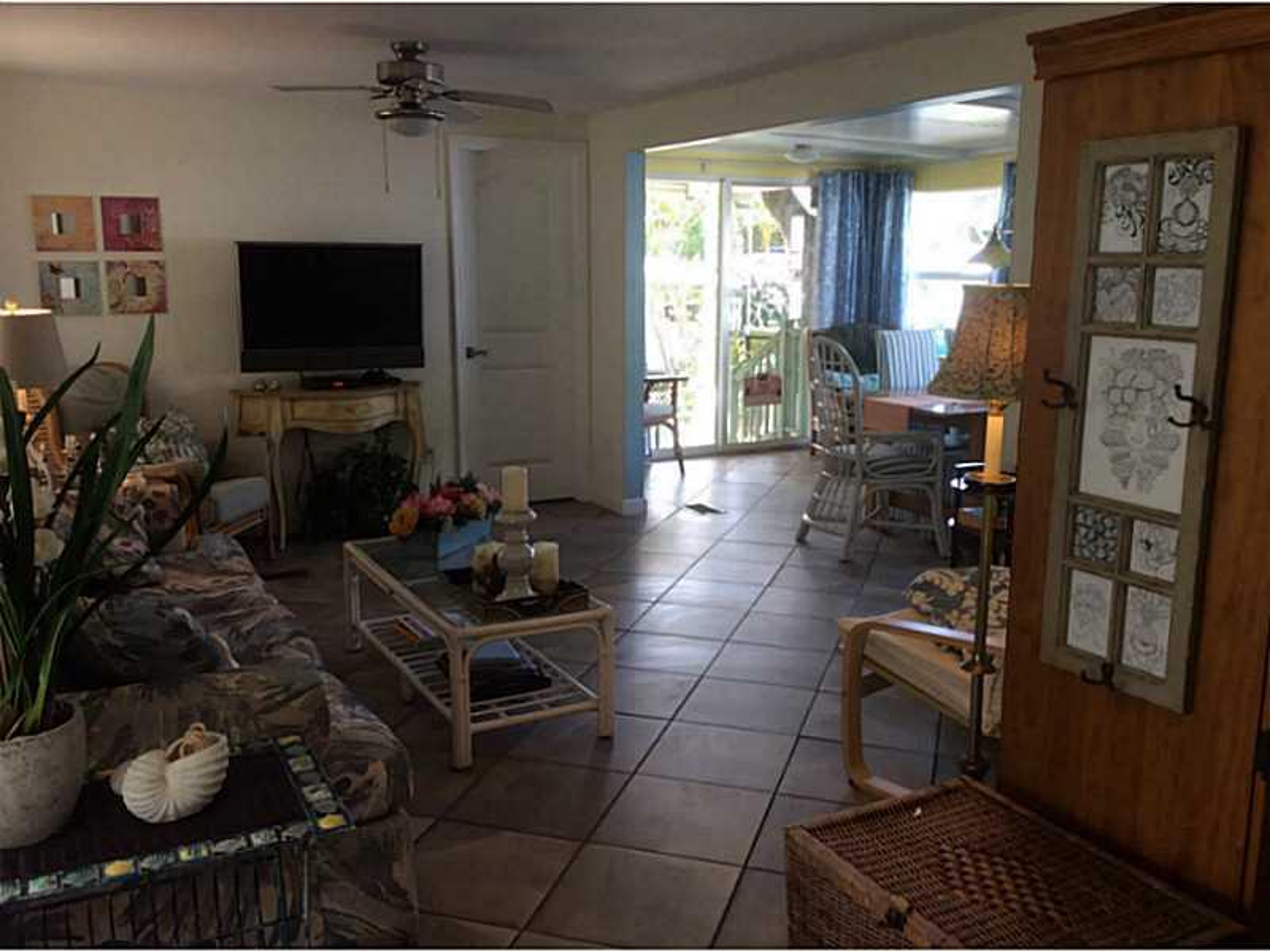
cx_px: 635
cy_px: 476
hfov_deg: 56.8
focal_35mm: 32
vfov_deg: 44.2
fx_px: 1174
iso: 32
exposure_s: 1/30
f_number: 2.4
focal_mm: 3.3
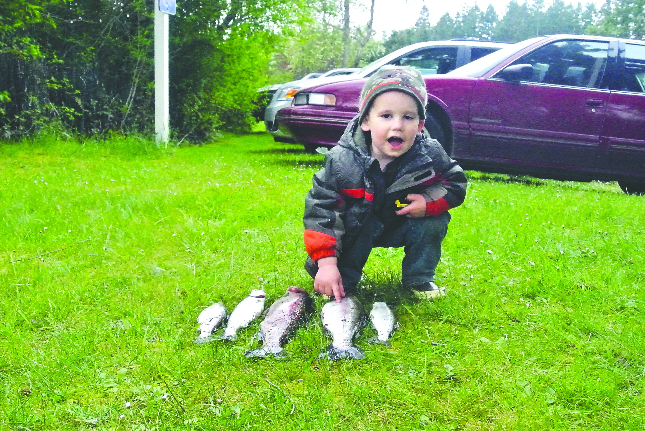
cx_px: 322
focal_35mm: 37
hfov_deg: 51.8
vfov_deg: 36.0
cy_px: 216
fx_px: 664
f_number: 5.6
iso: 3200
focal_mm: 14
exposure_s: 1/1250
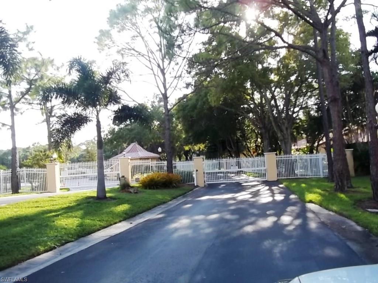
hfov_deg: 56.8
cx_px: 189
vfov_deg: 44.2
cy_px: 142
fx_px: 349
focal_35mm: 32
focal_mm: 5.7
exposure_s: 1/320
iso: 80
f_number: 2.9
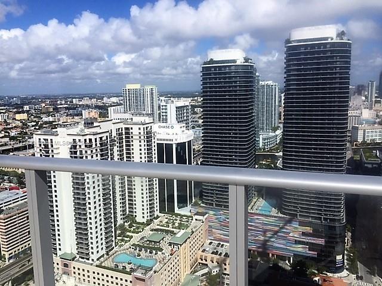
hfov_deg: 61.7
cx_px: 191
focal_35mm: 29
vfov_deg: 48.2
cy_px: 143
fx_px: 320
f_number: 2.2
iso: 32
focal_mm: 4.15
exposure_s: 1/4405
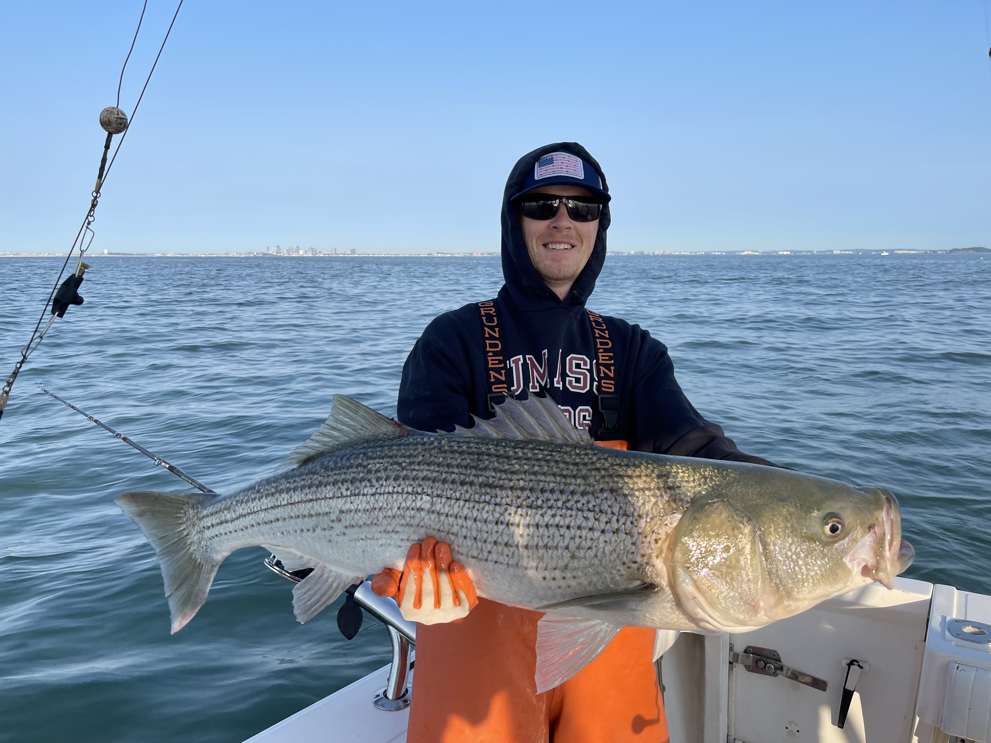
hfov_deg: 67.3
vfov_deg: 53.1
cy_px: 372
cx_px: 496
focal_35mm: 26
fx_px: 744
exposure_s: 1/1767
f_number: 1.6
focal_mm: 5.1
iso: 32
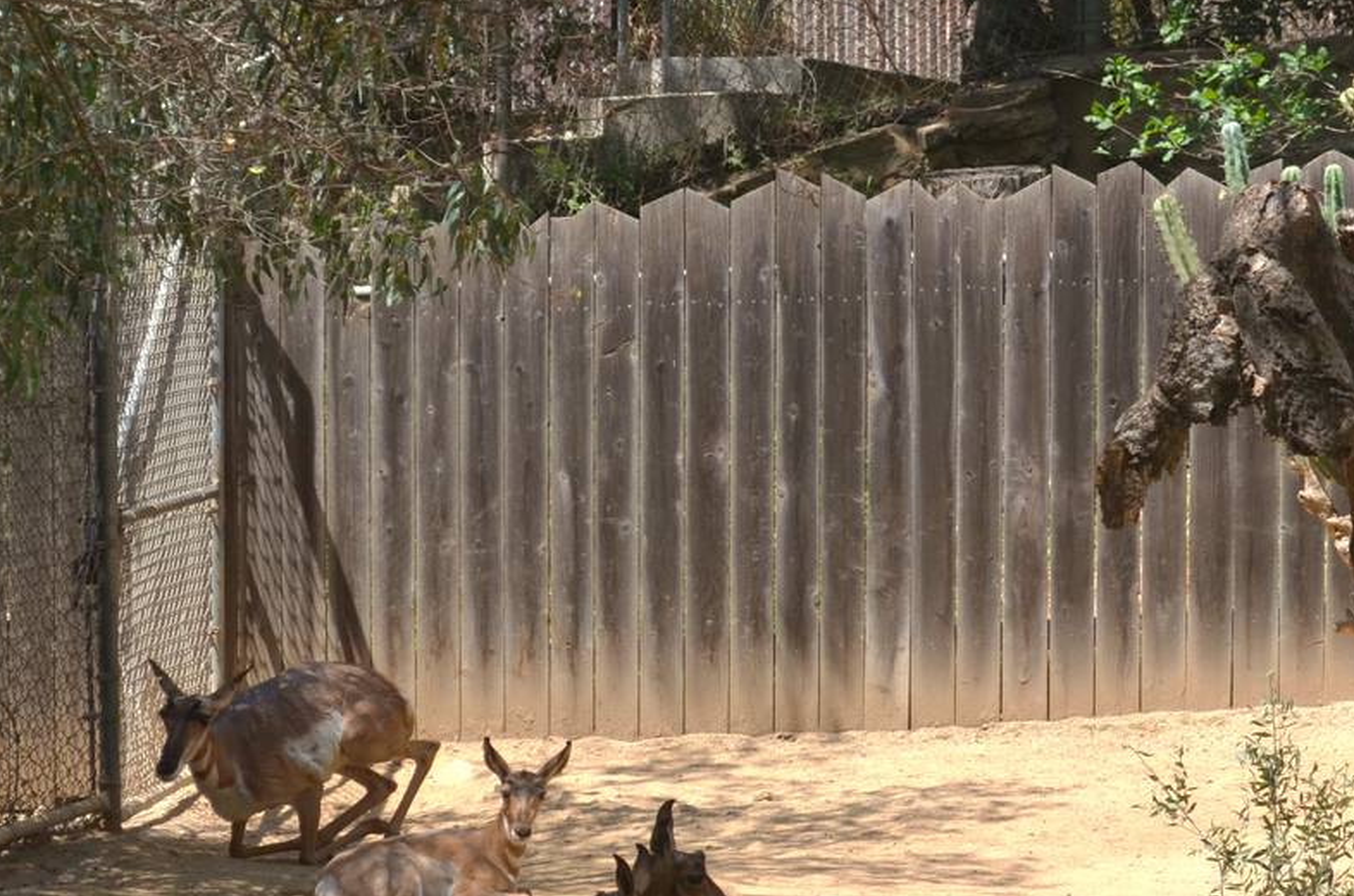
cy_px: 846
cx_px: 922
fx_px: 6304
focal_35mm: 168
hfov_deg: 12.2
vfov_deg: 8.1
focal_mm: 55
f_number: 8
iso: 140
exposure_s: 1/250
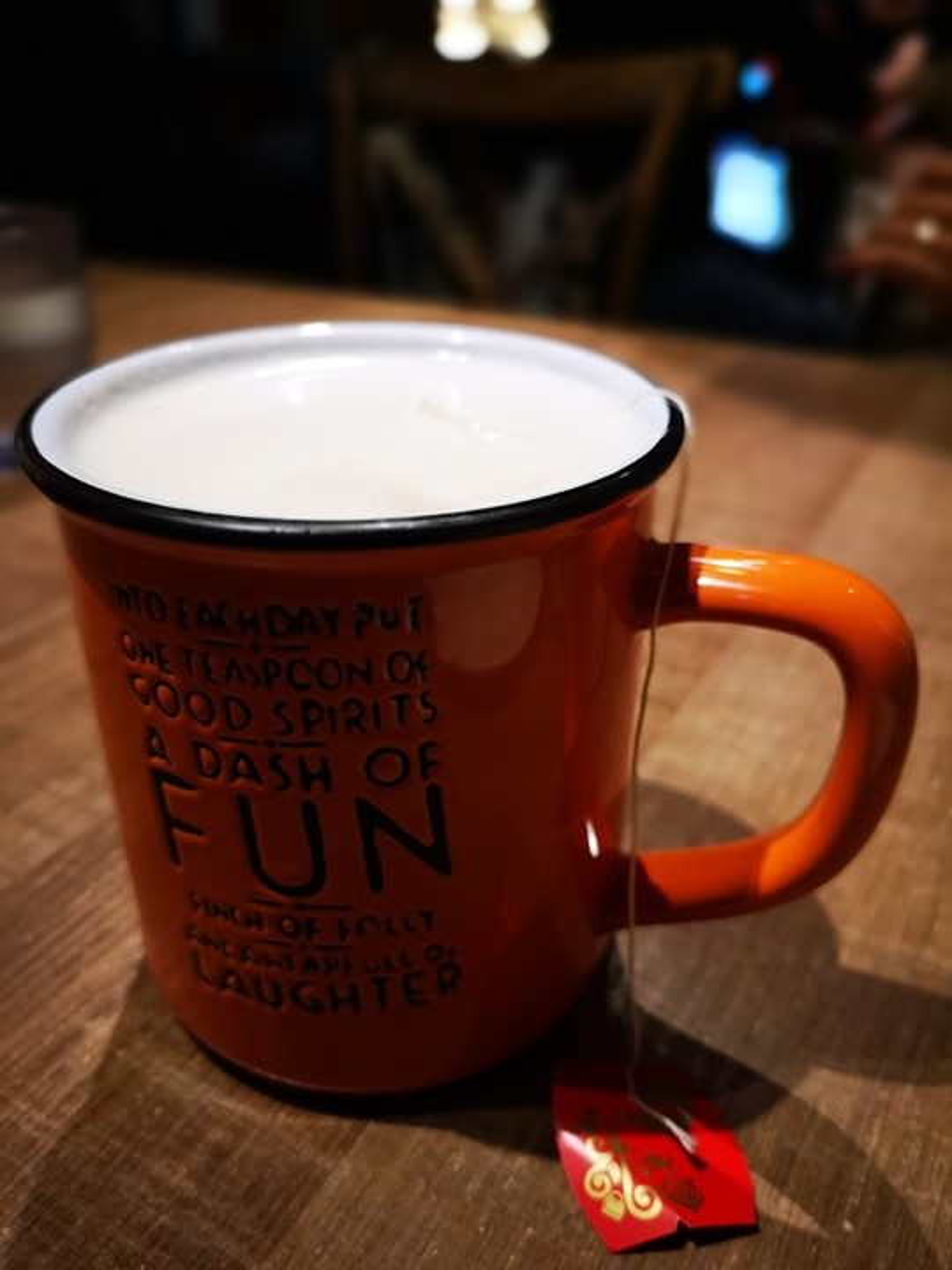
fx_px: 990
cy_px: 635
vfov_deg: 65.3
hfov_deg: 51.4
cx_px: 476
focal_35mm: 27
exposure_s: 1/33.3
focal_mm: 3.95
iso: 250
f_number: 4
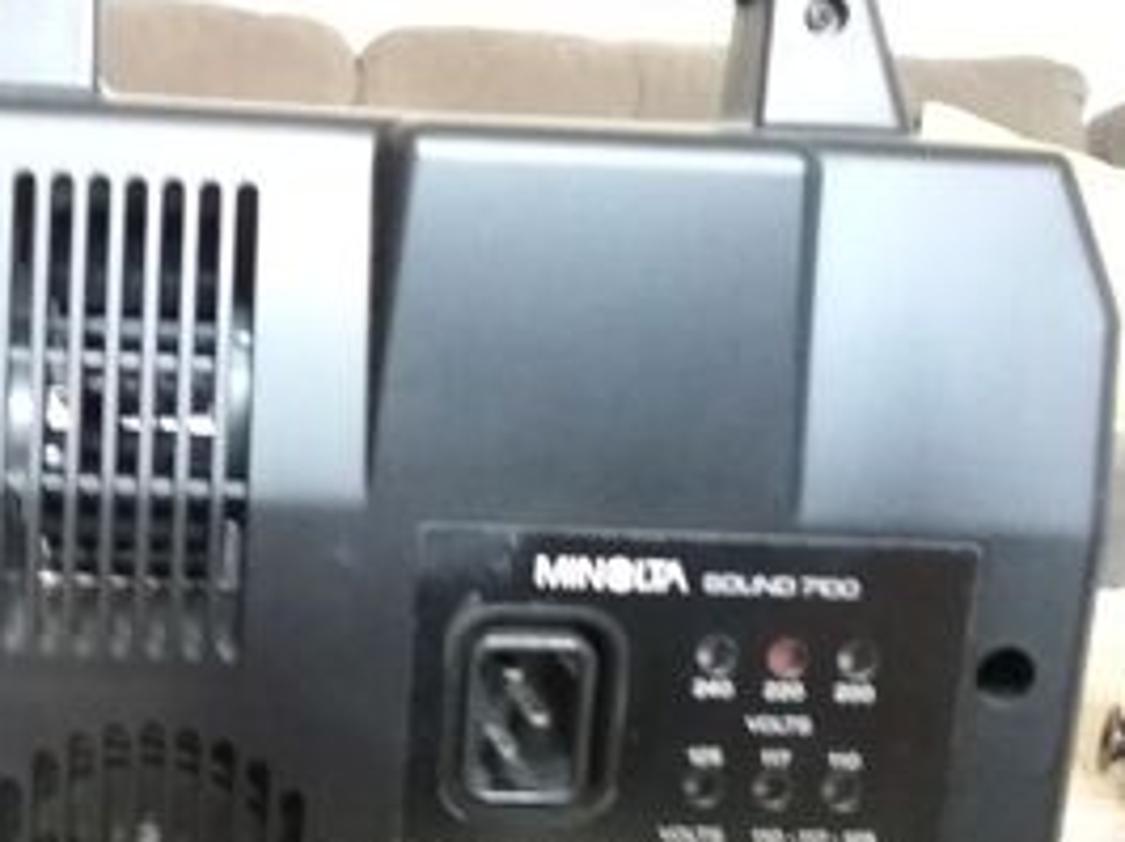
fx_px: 1818
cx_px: 233
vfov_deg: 25.8
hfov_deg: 33.4
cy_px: 618
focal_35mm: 56
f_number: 2.2
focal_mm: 3.3
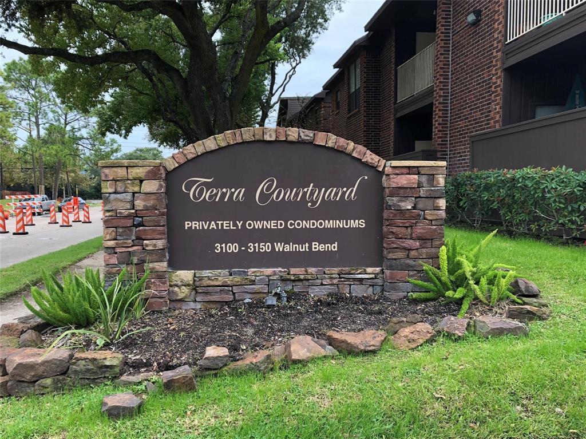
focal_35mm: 28
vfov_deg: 49.7
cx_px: 293
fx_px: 474
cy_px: 220
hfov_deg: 63.5
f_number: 1.8
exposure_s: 1/353
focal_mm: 3.99
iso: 20
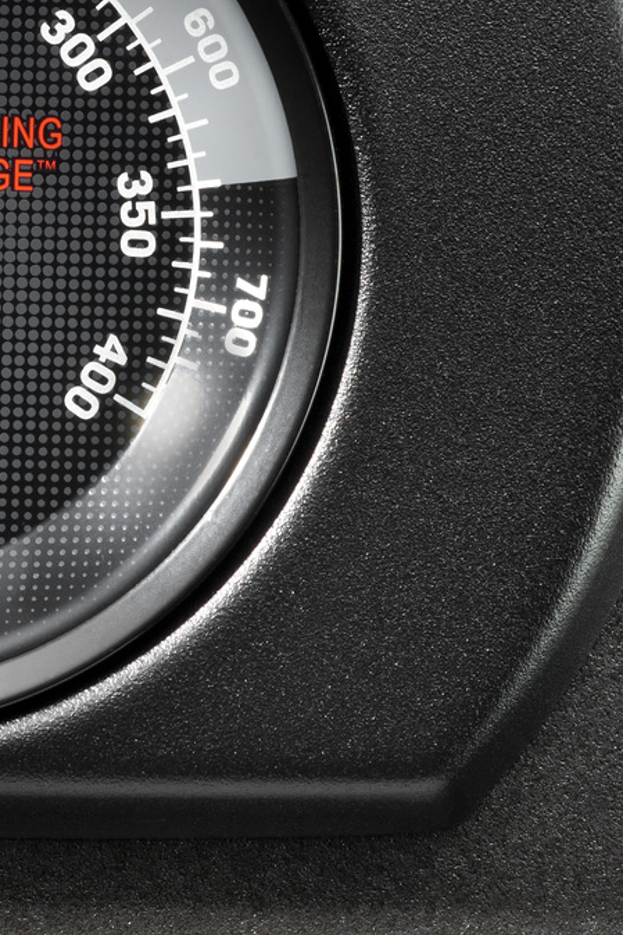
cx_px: -137
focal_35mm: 171
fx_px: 4441
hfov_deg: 7.9
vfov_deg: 12.0
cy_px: 230
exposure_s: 1/125
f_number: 22
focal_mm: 60
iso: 200
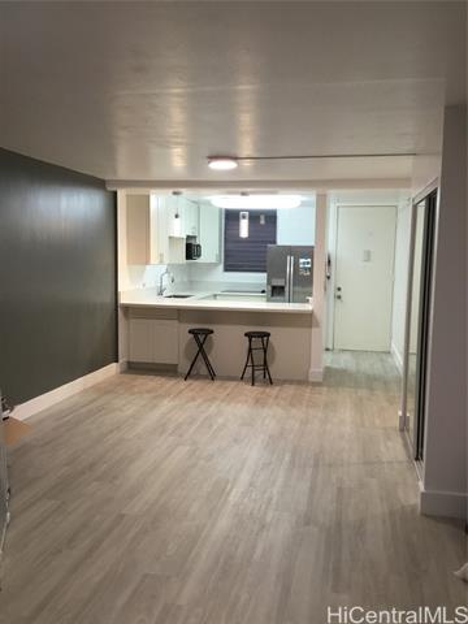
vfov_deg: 58.4
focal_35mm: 31
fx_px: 559
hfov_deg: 45.4
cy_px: 312
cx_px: 234
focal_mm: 3.3
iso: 100
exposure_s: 1/30
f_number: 2.4
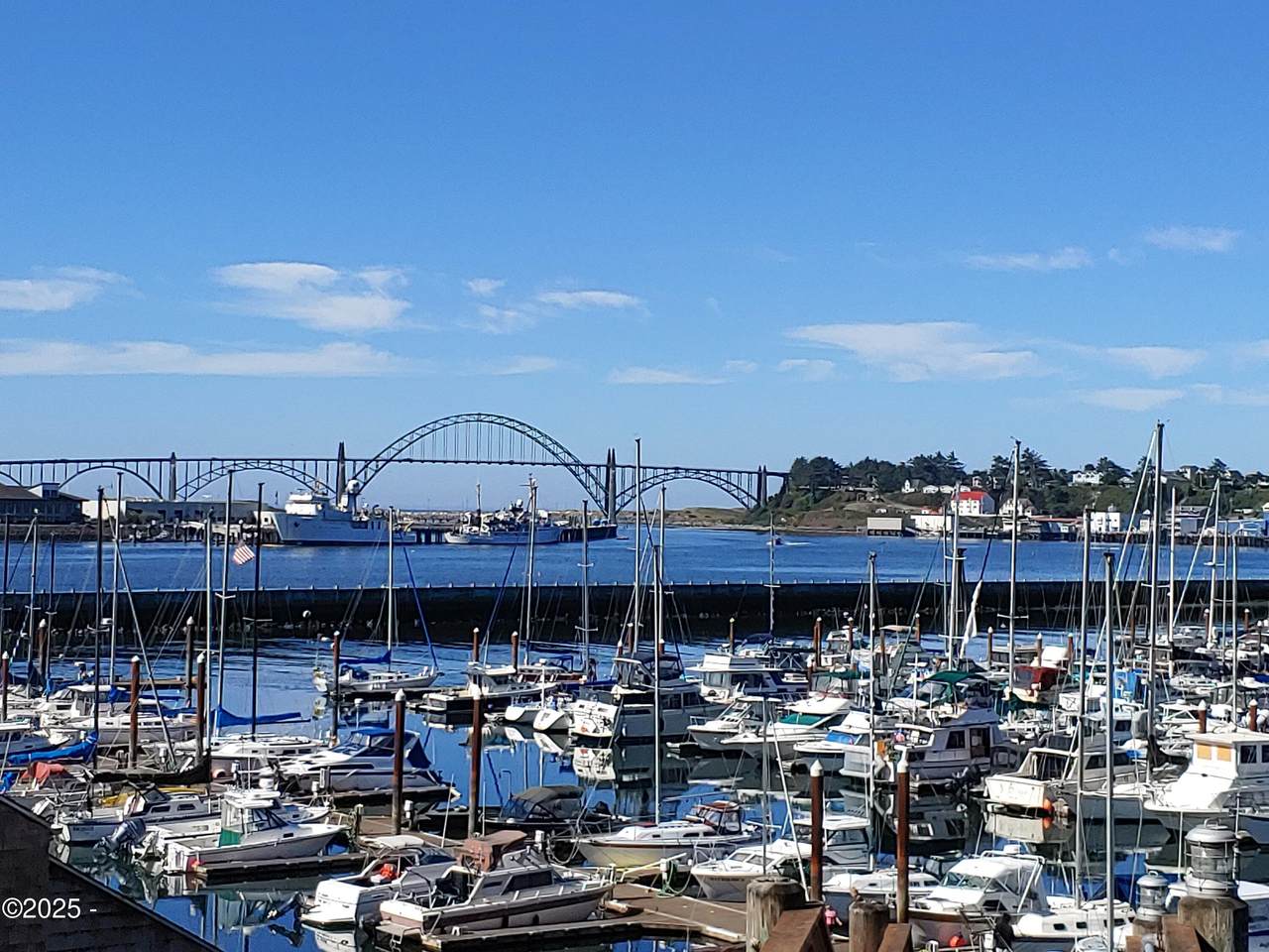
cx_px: 634
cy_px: 476
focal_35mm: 62
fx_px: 2273
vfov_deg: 23.7
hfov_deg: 31.2
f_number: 1.5
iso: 50
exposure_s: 1/3846
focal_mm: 4.23
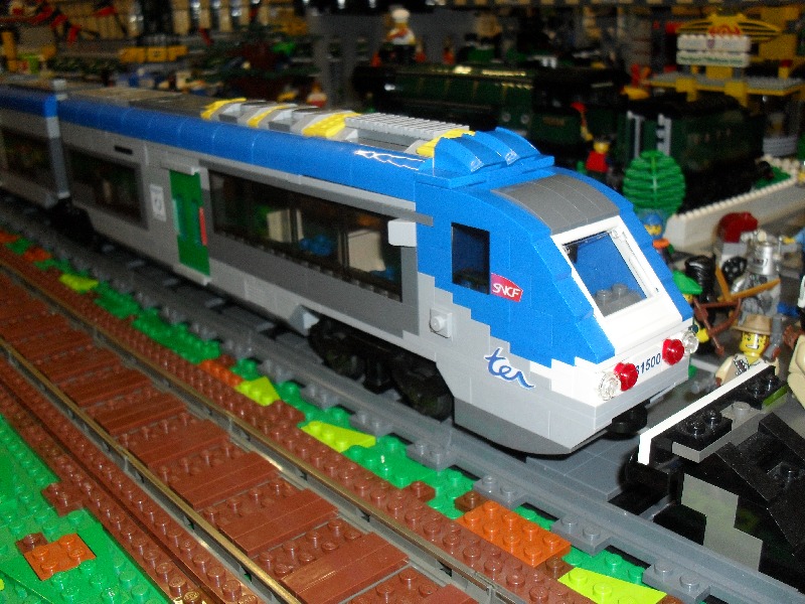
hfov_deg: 52.6
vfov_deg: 40.7
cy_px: 302
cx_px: 402
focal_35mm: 35
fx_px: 814
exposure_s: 1/45
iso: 200
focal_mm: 6.3
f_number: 3.2
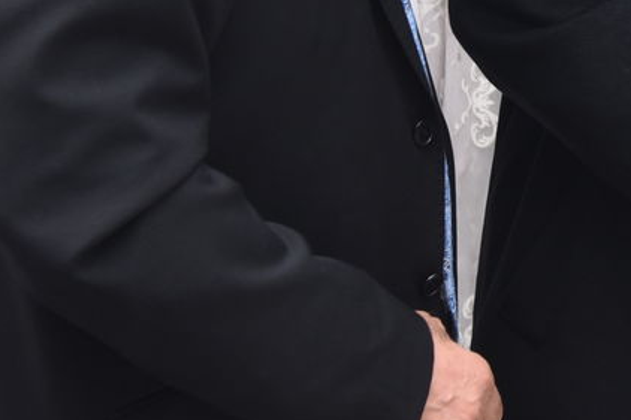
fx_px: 2208
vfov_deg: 10.5
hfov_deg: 15.3
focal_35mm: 126
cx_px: 875
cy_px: -191
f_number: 5
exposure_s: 1/125
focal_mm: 38
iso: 320
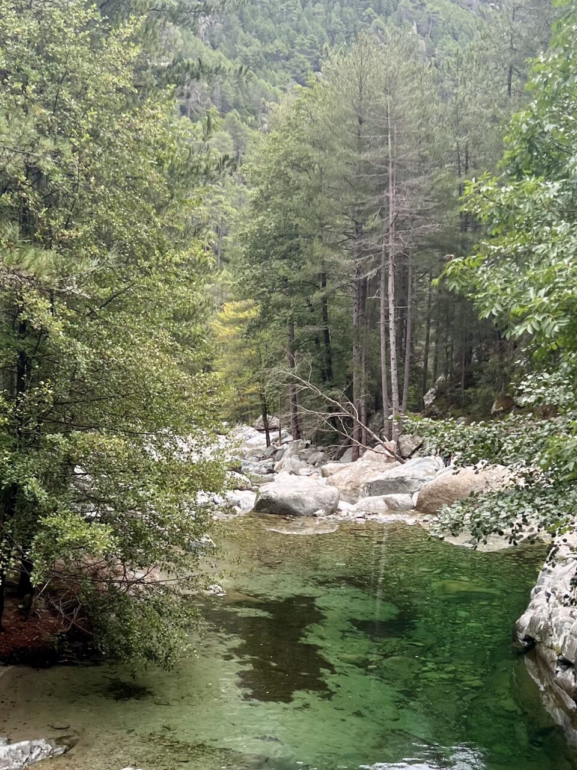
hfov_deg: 28.0
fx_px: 1156
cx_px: 269
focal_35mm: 52
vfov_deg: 36.5
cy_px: 506
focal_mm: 5.7
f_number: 1.5
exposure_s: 1/714
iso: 50
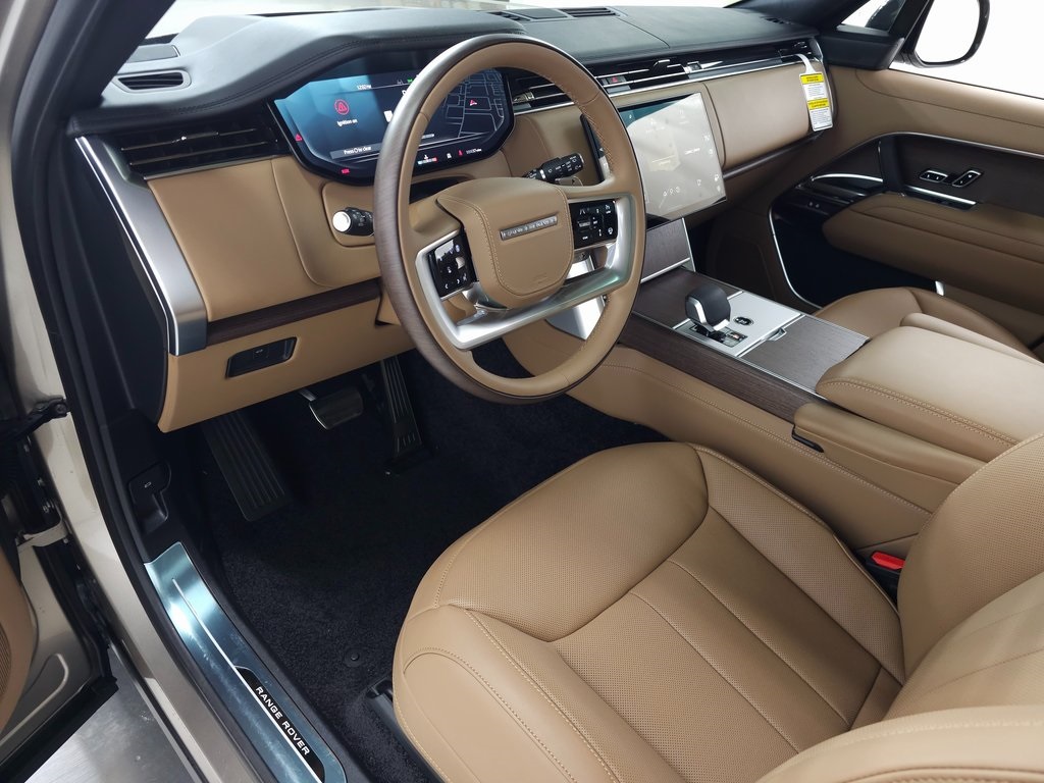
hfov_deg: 73.9
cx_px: 522
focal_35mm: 23
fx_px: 694
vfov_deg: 58.9
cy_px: 392
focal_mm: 6.3
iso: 200
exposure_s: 1/60
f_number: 1.7
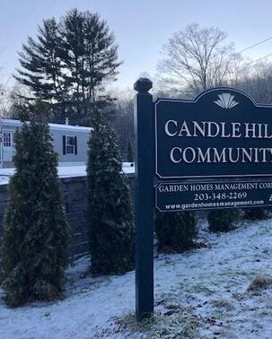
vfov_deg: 49.0
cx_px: 201
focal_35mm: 37
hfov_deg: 39.2
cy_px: 169
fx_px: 372
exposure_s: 1/354
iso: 20
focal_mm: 3.99
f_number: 1.8
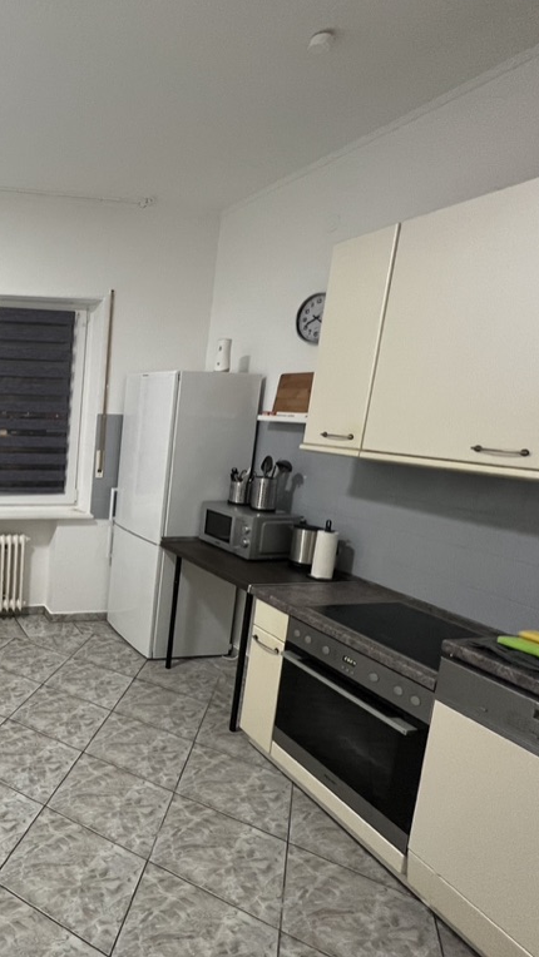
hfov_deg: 45.2
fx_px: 483
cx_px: -44
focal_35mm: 19
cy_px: 478
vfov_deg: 89.6
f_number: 1.8
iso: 250
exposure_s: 1/70
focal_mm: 1.57
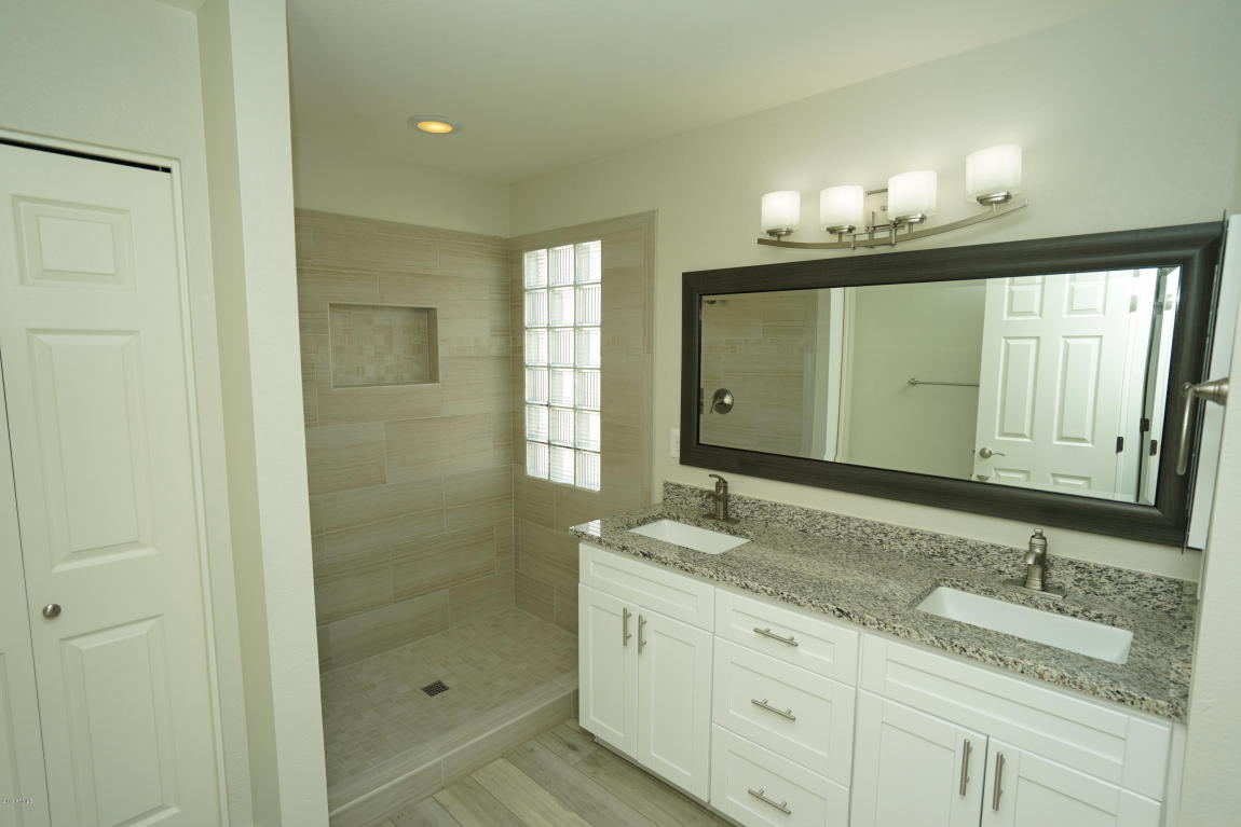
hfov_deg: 90.0
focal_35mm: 18
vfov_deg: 67.4
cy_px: 414
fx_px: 621
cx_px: 620
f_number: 4
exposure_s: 1/160
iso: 400
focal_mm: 18
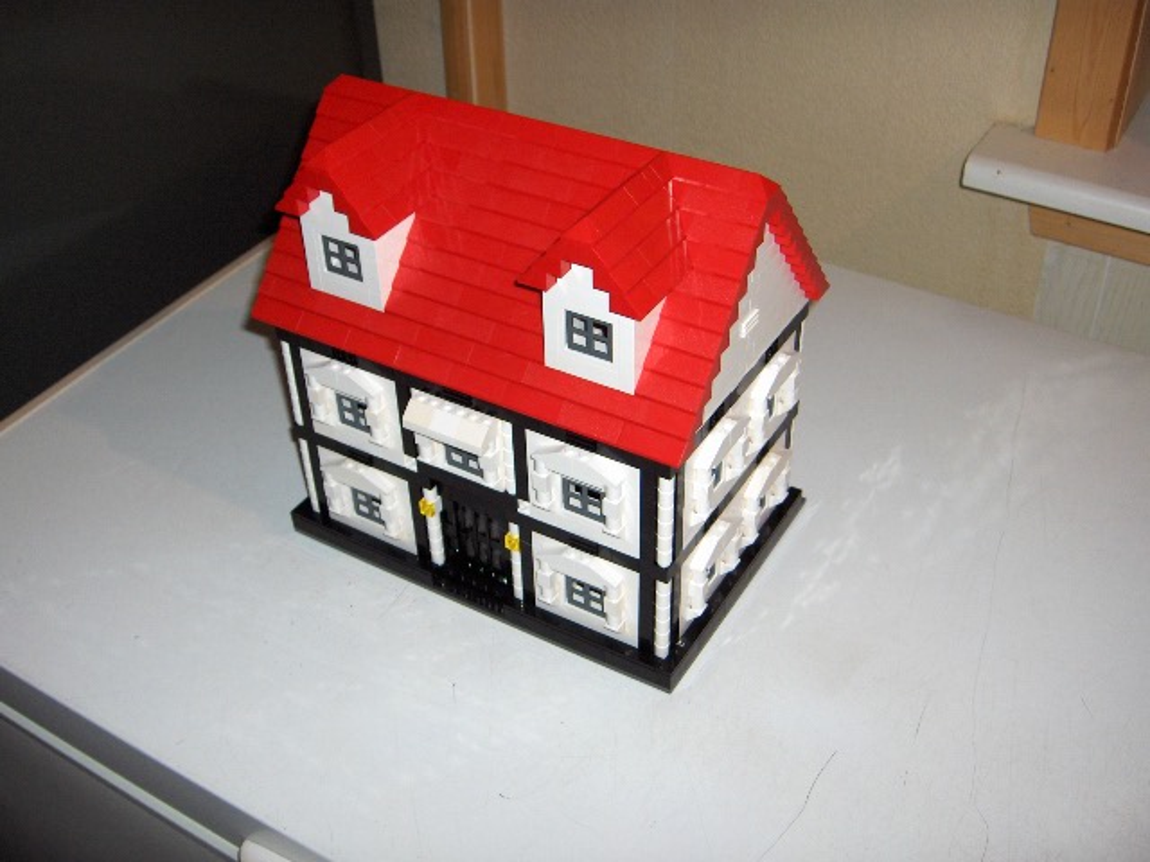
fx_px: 1296
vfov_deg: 36.8
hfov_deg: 47.9
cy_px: 431
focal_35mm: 39
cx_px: 575
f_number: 2.8
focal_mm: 8
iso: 100
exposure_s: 1/60
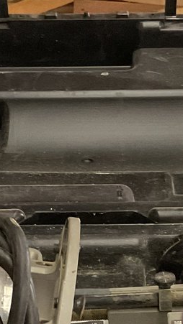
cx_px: 93
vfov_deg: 19.6
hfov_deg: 11.4
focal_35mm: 106
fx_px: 914
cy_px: 327
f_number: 1.8
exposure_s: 1/40
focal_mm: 3
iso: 320
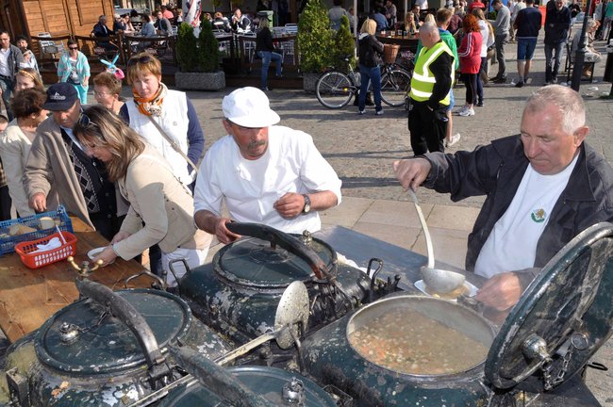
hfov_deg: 57.3
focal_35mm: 33
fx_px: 561
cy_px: 204
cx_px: 306
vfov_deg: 39.9
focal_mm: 22
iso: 250
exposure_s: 1/160
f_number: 16
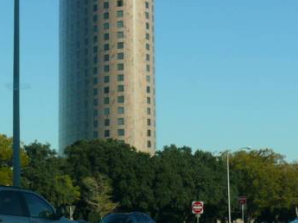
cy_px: 31
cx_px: 108
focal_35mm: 109
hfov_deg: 18.0
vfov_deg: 13.5
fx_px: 939
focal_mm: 8.8
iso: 100
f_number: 5.6
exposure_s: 1/320
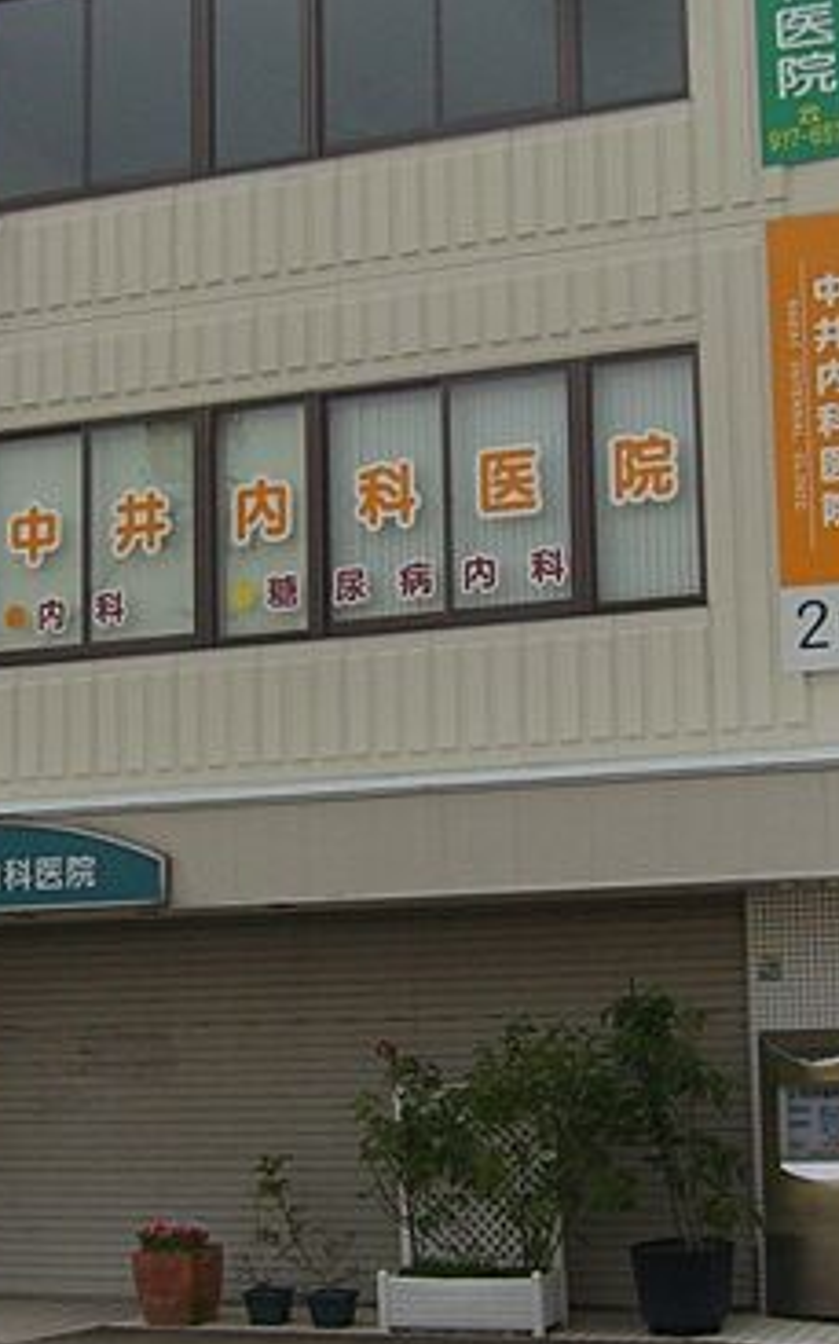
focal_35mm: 74
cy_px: 685
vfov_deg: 27.9
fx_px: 2710
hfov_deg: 17.6
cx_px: 414
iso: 80
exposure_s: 1/320
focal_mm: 6.6
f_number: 6
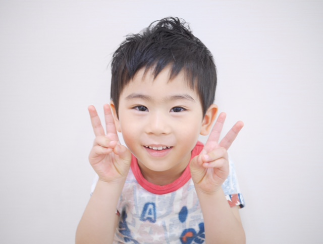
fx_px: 374
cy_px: 122
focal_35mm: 40
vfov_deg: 36.0
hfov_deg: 46.7
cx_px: 162
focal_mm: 20
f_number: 1.7
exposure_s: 1/80
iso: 200
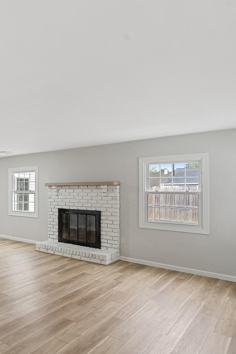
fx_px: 266
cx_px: 23
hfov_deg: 43.7
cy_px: 183
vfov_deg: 67.4
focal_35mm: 27
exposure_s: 1/20
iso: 1600
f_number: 8
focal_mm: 16
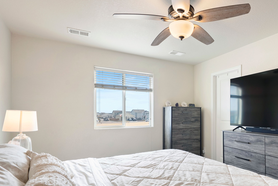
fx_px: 178
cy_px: 117
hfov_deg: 74.4
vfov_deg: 54.5
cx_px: 178
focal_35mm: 23
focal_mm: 16
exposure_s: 1/8
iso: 640
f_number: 8
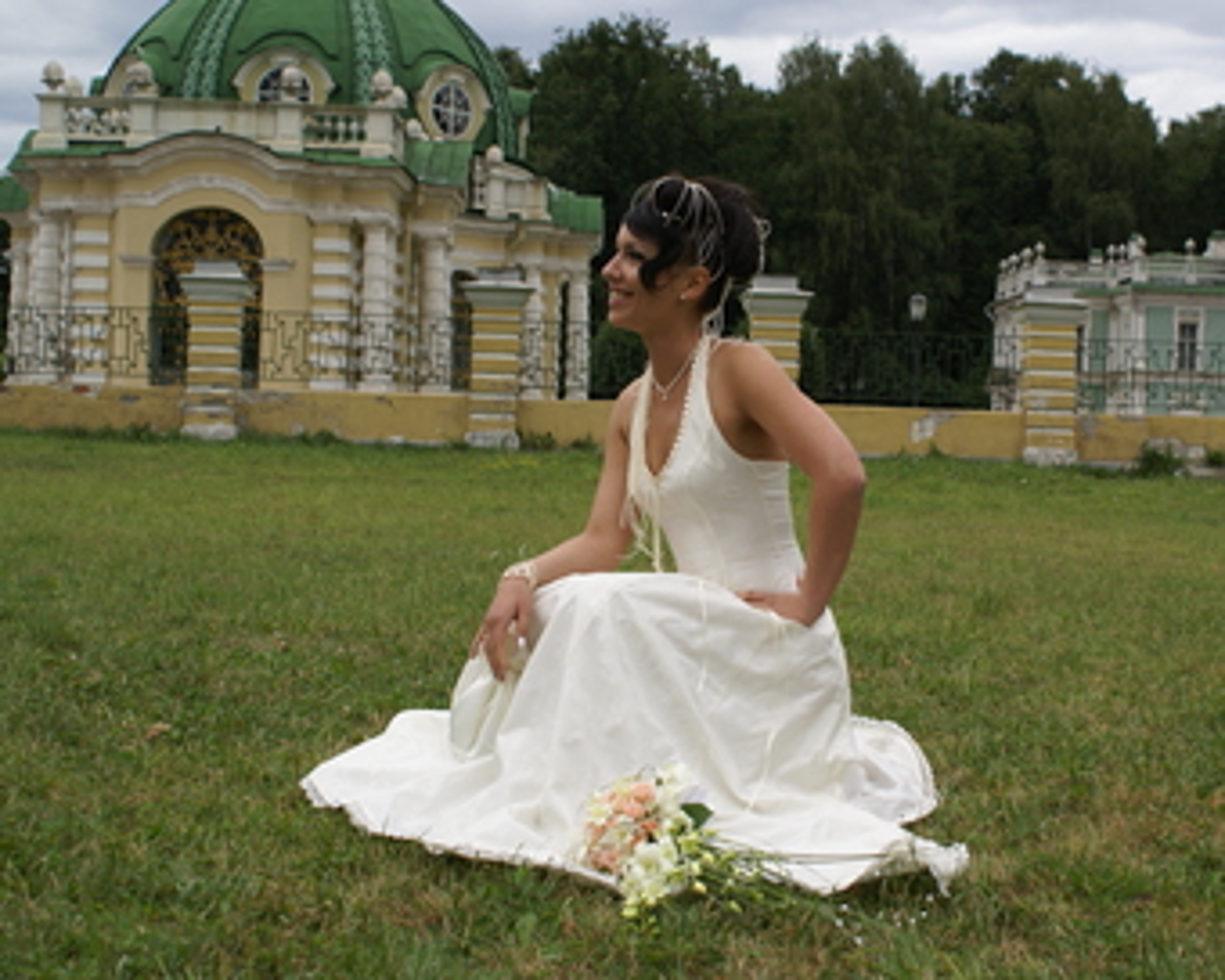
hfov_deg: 33.5
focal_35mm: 56
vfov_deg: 27.1
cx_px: 724
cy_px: 449
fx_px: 2030
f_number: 5
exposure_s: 1/500
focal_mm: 30
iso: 200
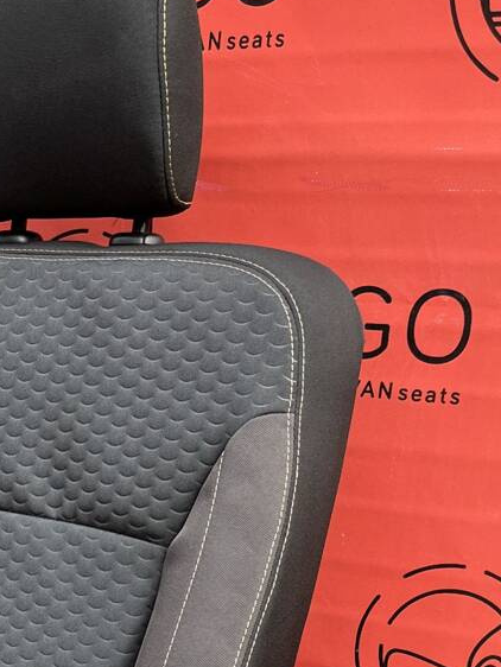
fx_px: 1427
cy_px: 856
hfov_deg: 18.5
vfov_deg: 23.4
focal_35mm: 74
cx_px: -154
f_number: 1.6
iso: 32
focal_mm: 5.1
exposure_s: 1/130
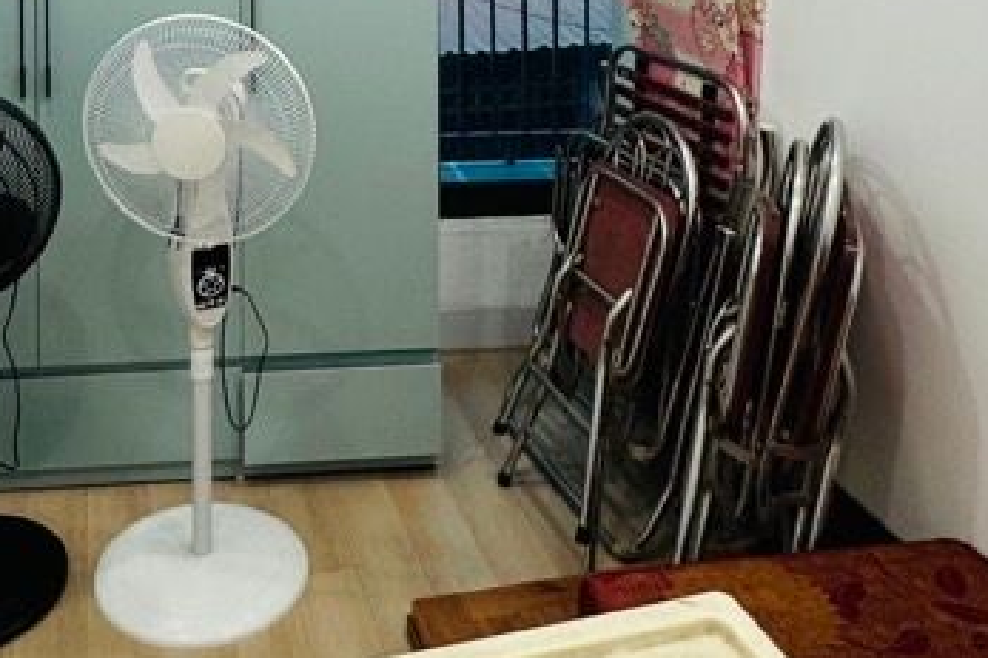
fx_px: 1179
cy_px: -177
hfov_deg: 44.9
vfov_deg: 26.8
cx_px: 339
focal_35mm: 43
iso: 160
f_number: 2.2
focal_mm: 2.22
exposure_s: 1/100
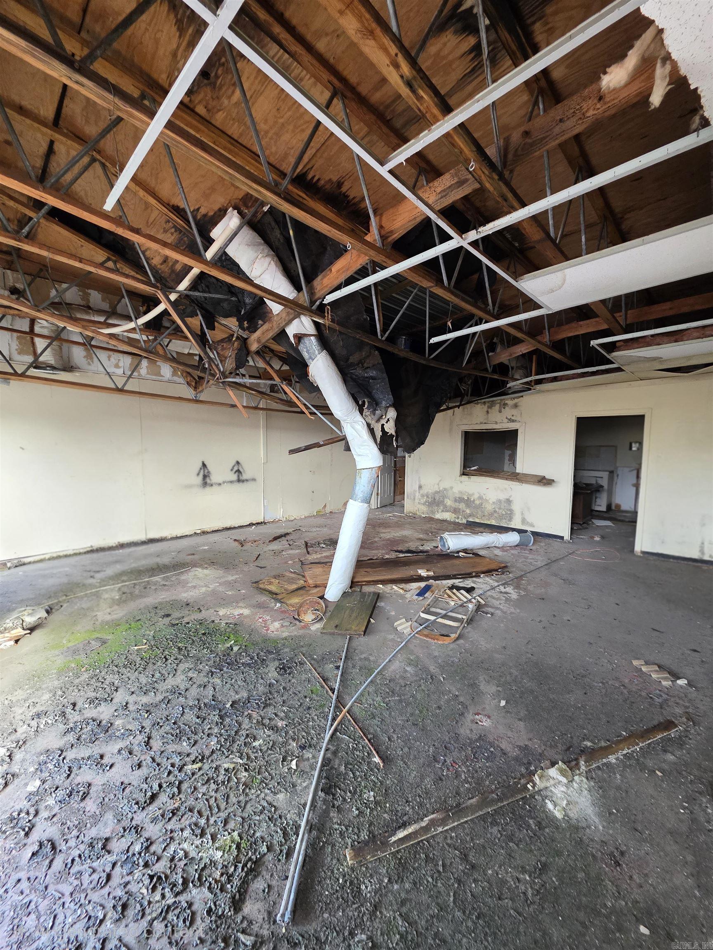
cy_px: 475
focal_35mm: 13
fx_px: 357
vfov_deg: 106.2
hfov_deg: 89.9
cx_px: 356
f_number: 1.9
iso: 320
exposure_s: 1/60.2
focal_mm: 2.2
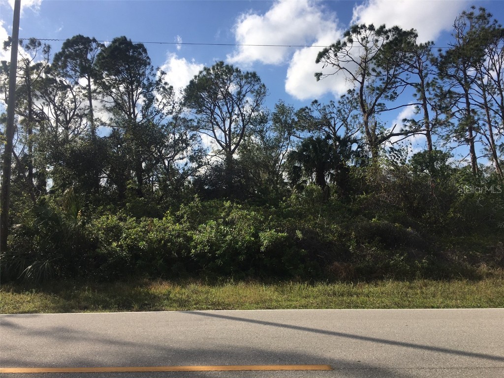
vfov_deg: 48.2
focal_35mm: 29
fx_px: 422
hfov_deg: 61.7
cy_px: 189
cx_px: 252
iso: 25
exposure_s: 1/2198
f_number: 2.2
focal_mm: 4.15
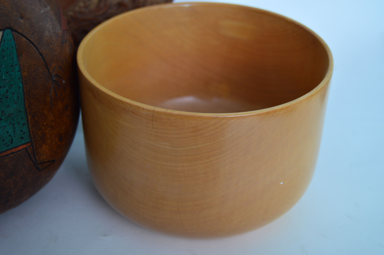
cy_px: 128
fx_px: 639
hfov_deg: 33.4
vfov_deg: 22.6
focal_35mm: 60
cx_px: 192
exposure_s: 1/160
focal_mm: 40
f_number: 5
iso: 200
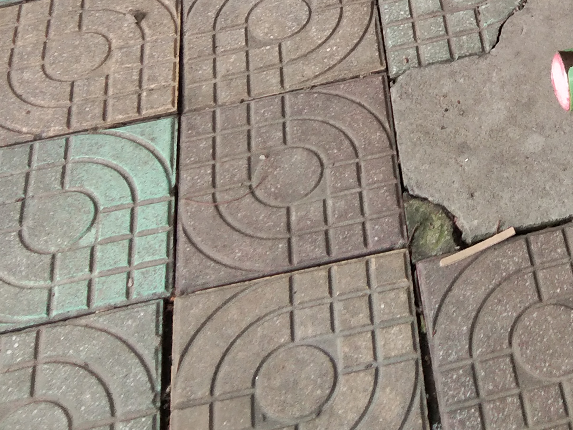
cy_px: -177
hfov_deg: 21.1
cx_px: 603
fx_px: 1473
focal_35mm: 89
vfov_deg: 15.5
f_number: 2.2
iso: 200
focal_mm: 3.69
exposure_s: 1/50
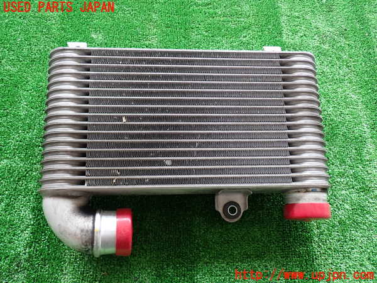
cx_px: 188
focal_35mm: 32
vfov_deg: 44.2
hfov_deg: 56.8
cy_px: 142
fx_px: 349
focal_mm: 5.79
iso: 200
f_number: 2.4
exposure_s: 1/60
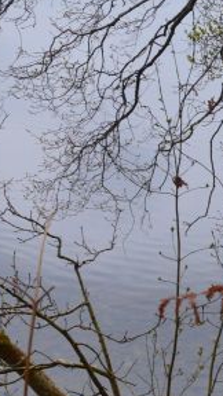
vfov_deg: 15.7
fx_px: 1409
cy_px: -3
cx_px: 112
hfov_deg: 9.1
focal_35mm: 134
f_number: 8
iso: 800
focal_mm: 24
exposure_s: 1/60
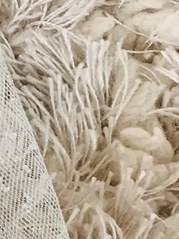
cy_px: -60
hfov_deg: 7.0
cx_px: -410
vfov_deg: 10.5
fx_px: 1277
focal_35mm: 185
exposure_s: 1/20
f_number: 1.8
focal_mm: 3.99
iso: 32
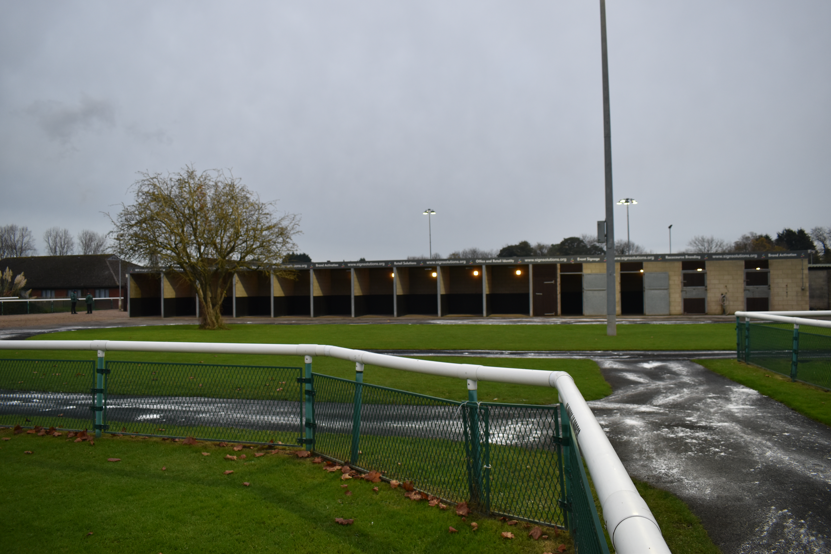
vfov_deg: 47.9
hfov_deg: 67.4
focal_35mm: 27
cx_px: 416
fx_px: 623
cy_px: 277
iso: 400
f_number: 4.5
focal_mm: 18
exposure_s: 1/80
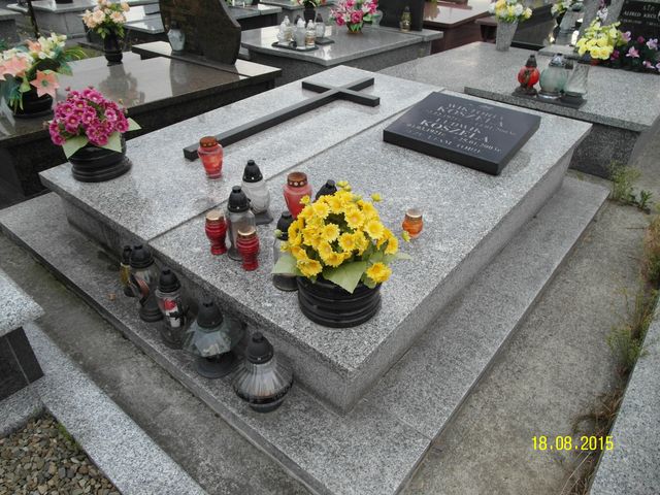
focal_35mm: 24
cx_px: 330
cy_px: 248
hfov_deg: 71.6
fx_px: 458
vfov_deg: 56.8
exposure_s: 1/125
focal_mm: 5.2
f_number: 3.4
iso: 80
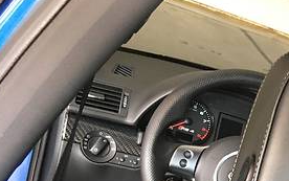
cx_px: 407
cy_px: 275
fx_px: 702
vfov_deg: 13.8
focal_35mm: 89
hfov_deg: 20.6
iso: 160
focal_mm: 4.2
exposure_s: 1/33
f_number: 2.2
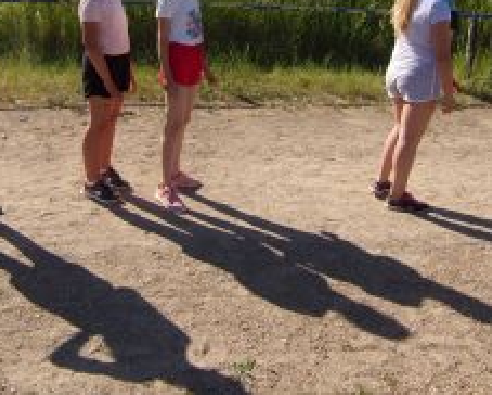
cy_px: 72
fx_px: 627
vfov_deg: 33.8
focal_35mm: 43
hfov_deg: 42.9
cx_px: 245
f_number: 3.5
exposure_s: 1/1100
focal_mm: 4.5
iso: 80
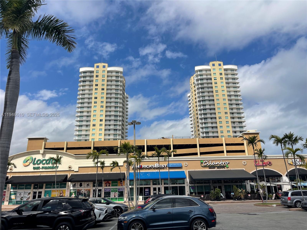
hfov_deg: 69.4
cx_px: 154
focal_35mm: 25
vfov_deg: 54.9
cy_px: 115
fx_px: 222
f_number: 1.6
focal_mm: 5.1
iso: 32
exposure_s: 1/6993
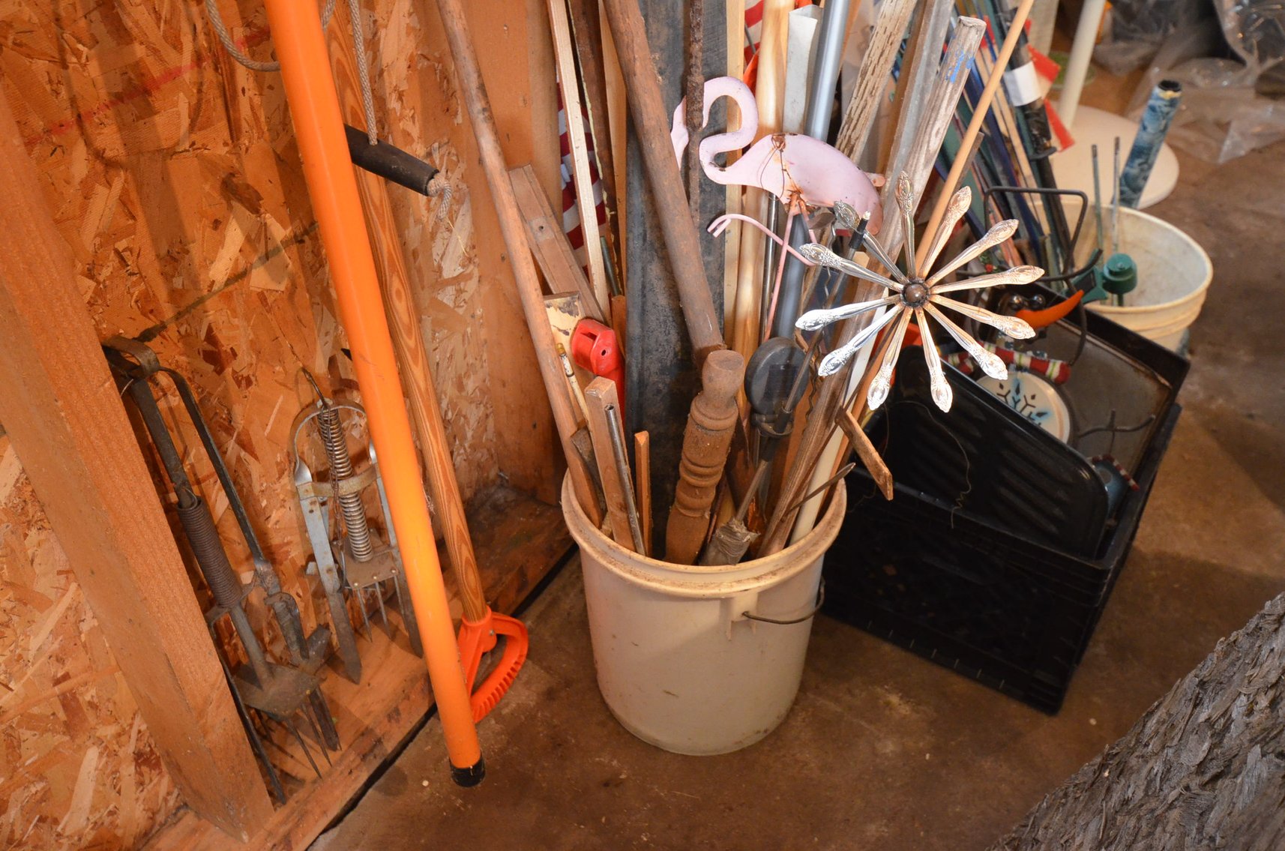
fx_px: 1175
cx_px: 642
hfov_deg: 57.3
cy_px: 426
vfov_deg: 39.8
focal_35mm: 33
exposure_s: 1/60
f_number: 4.5
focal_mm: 22
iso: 2500
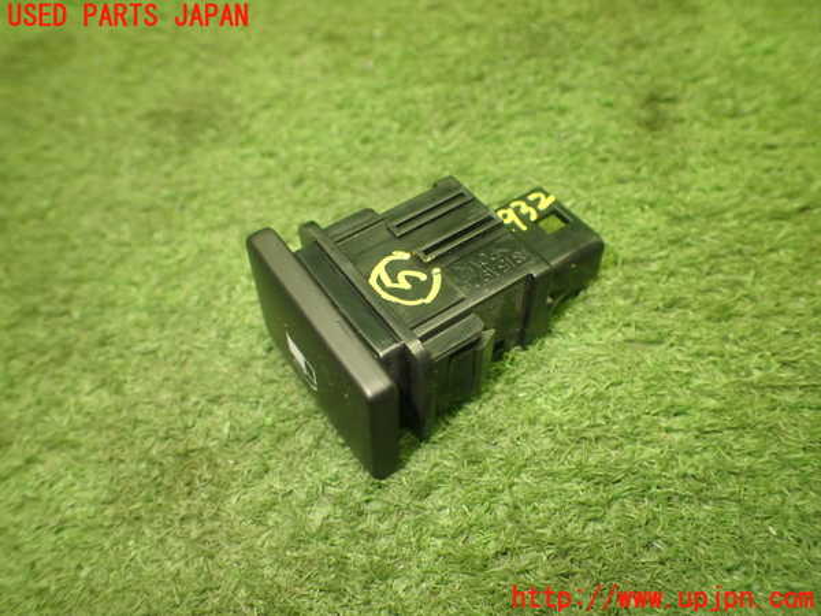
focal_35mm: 30
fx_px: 712
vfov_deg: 46.8
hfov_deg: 60.0
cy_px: 308
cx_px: 410
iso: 800
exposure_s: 1/125
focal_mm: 5.4
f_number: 2.3
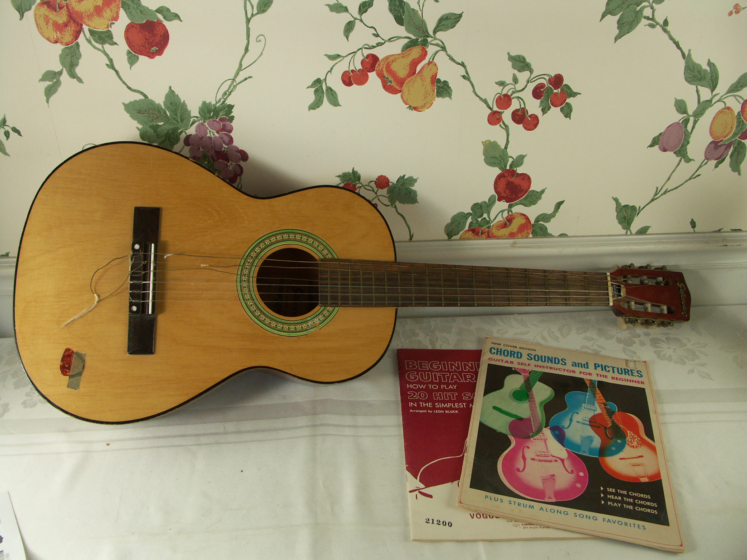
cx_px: 374
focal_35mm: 28
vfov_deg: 49.7
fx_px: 604
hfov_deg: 63.4
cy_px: 280
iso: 100
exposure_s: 1/100
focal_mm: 7.2
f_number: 3.2
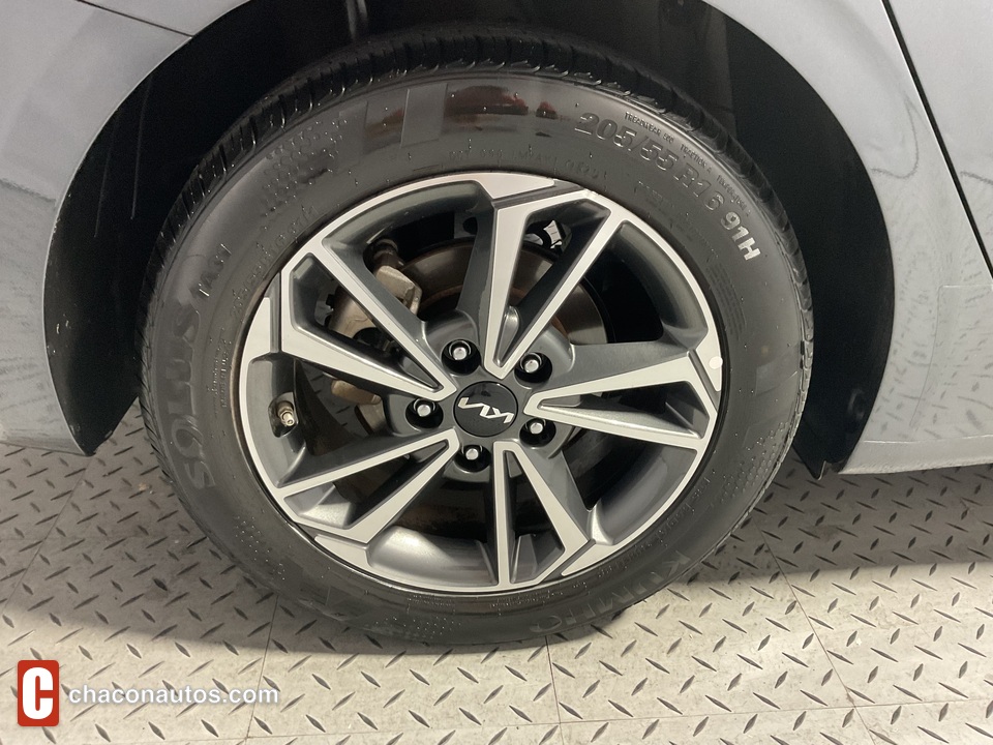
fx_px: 832
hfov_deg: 61.7
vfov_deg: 48.2
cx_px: 496
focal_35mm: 29
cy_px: 372
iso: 250
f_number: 1.8
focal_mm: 3
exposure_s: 1/60
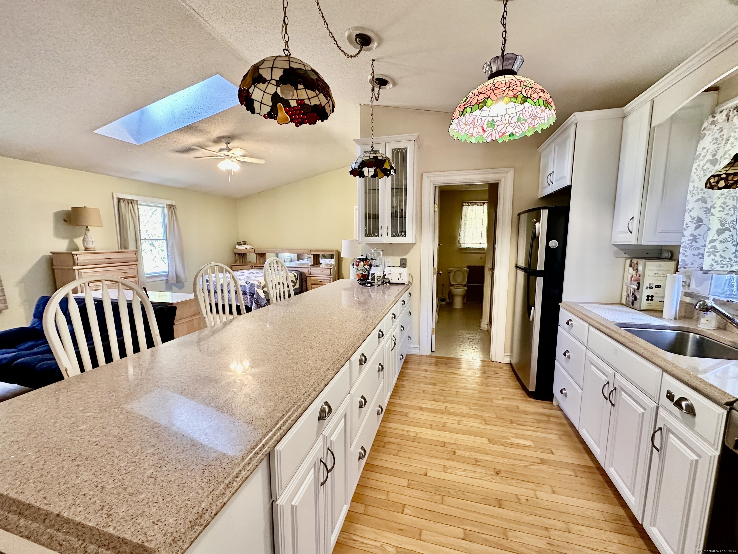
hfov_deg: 102.1
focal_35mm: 14
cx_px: 369
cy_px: 277
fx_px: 298
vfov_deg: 85.7
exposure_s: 1/60
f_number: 2.2
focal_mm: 2.22
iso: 400
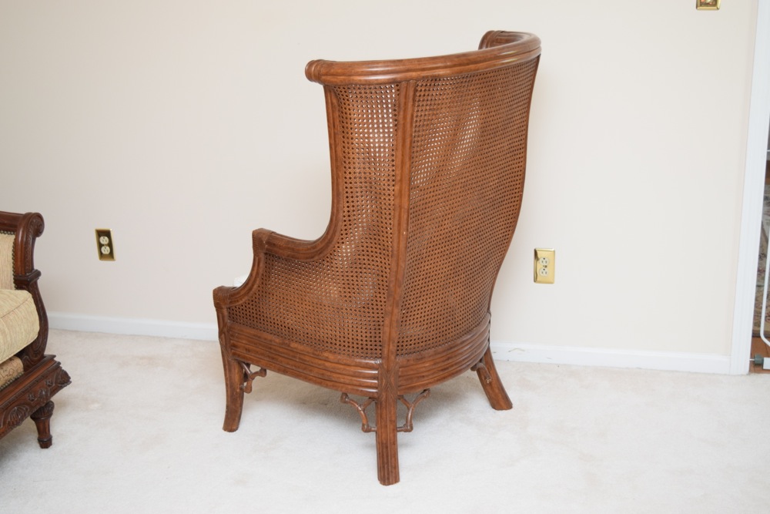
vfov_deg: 26.5
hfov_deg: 38.9
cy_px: 257
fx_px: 1091
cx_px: 385
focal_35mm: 51
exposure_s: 1/80
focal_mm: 34
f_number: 4.5
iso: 800
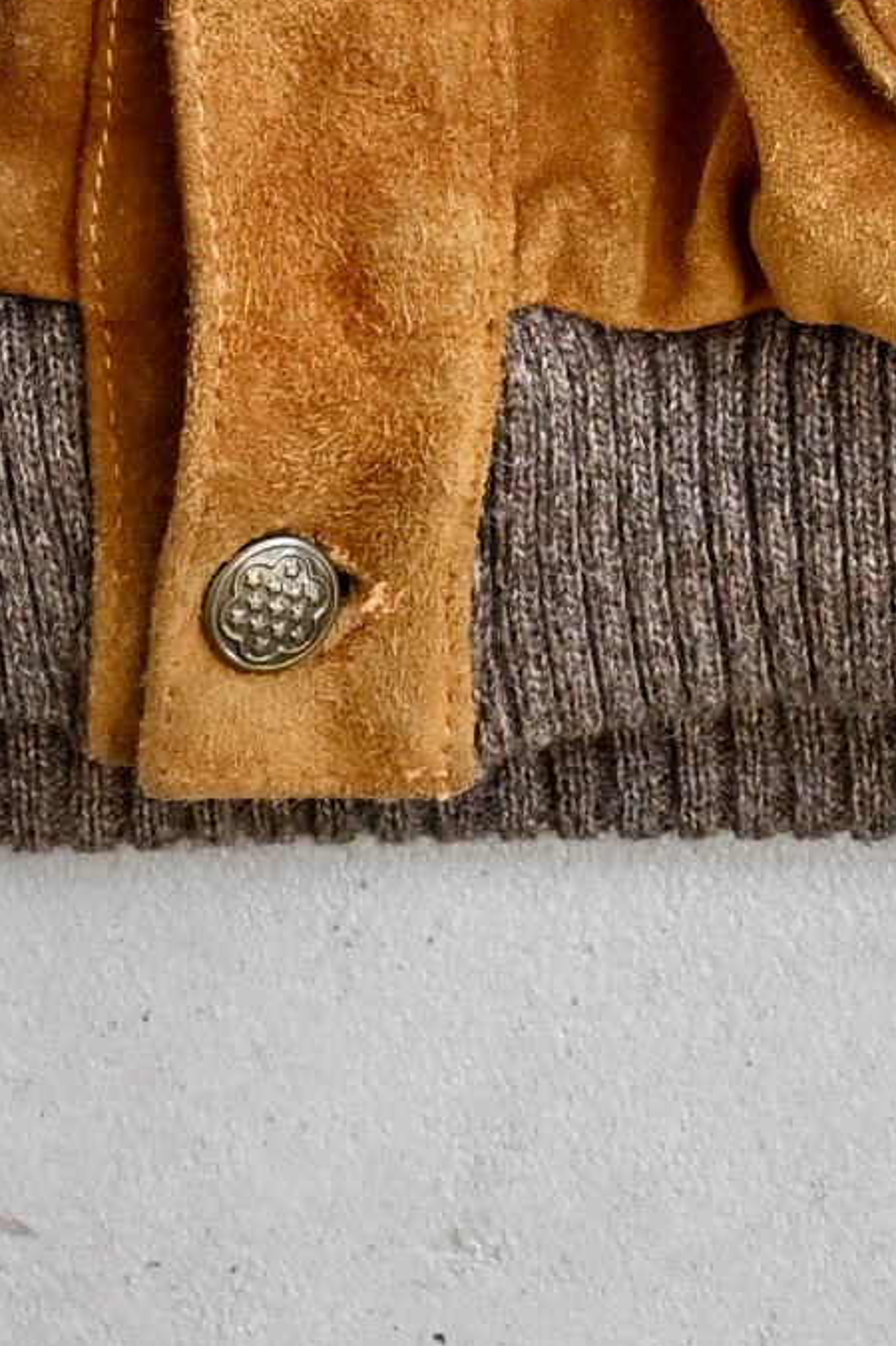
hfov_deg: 11.2
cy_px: -859
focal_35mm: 122
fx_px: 4564
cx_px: 259
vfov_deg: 15.1
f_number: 5
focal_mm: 19
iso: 1000
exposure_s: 1/100
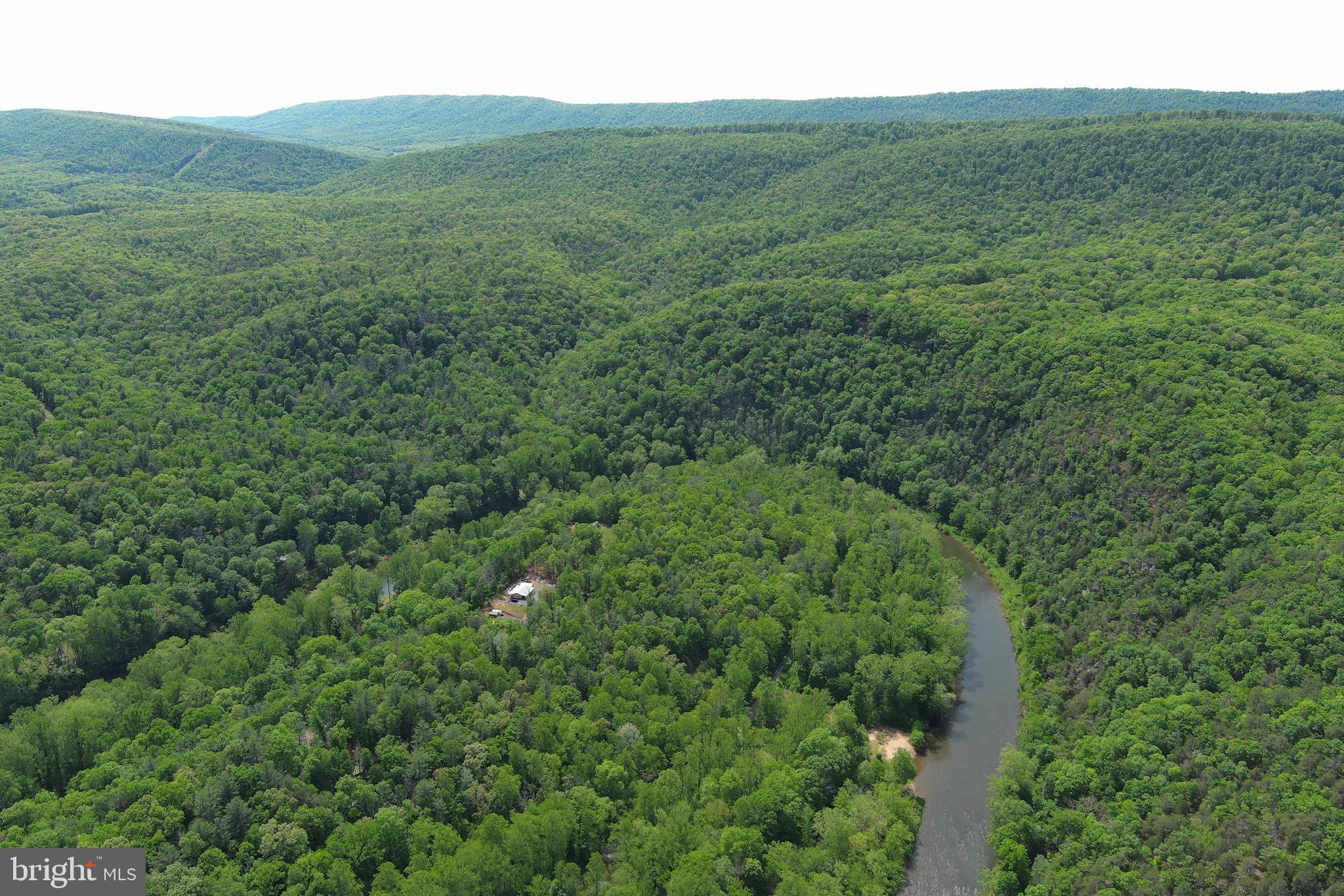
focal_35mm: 29
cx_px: 672
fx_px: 1083
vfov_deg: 45.0
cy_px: 448
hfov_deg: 63.7
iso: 100
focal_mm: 10.57
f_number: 2.8
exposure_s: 1/567
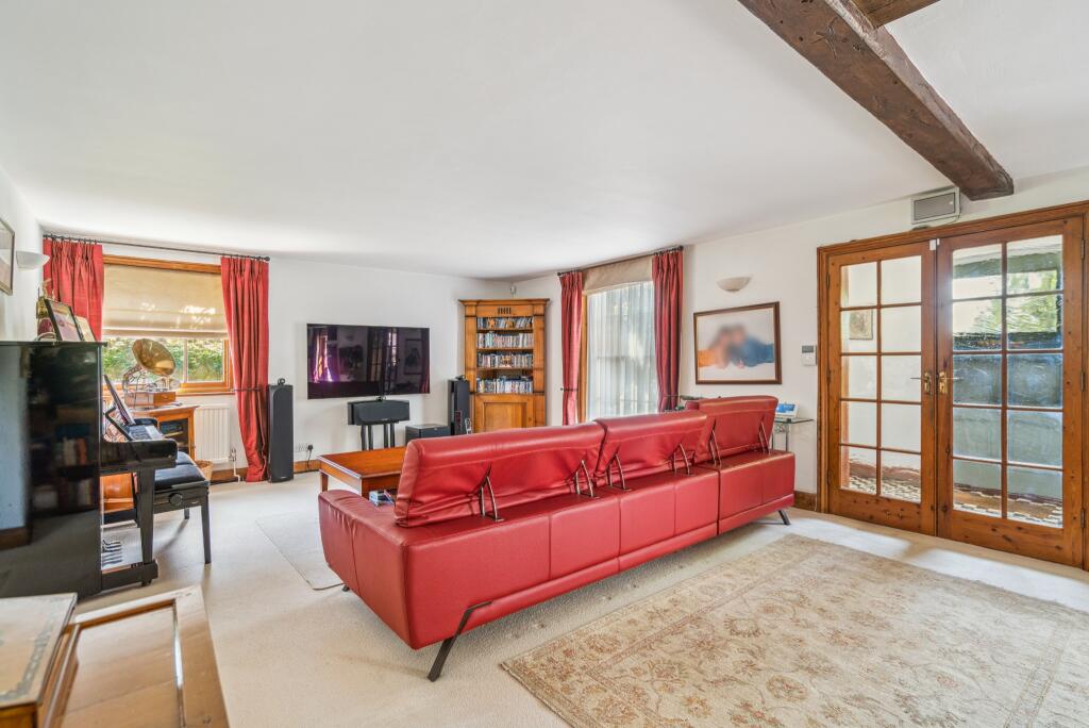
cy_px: 364
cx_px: 544
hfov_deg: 96.7
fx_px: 484
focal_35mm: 16
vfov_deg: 73.8
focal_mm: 16
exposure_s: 1/20
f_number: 5
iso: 640
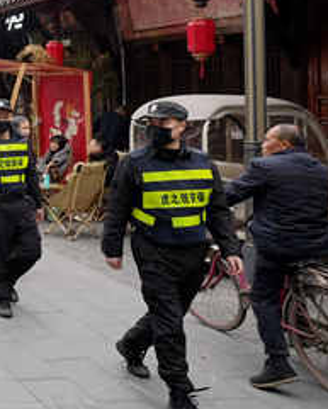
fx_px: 643
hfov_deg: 19.2
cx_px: -304
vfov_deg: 34.2
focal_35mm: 53
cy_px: 76
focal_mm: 17
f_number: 4.5
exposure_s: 1/160
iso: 400
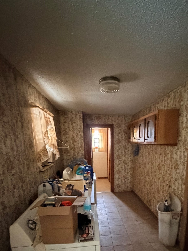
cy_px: 177
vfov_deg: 72.8
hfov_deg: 60.7
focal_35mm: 22
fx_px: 159
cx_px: 110
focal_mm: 2.22
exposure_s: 1/30
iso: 2000
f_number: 2.2
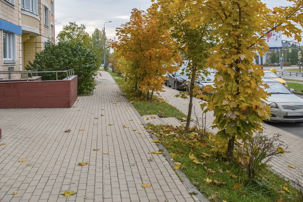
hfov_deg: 50.7
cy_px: 101
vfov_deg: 35.0
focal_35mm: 38
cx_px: 152
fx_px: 320
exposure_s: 1/250
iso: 100
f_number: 5.6
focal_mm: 38
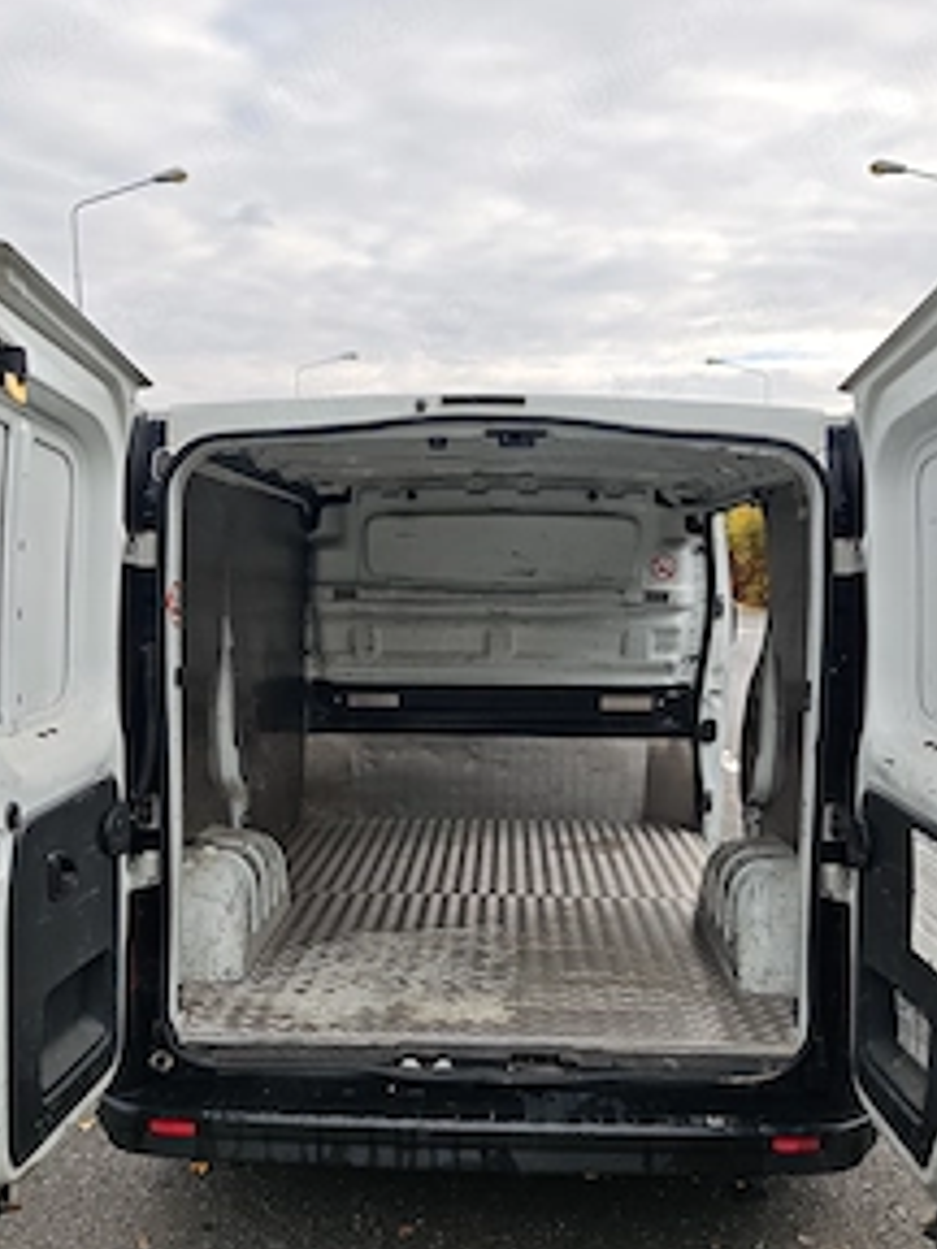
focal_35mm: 32
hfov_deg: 44.2
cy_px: 798
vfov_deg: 56.0
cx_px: 486
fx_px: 1155
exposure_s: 1/1882
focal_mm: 6.55
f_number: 1.62
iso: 50
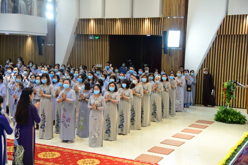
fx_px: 344
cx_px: 124
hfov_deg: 39.6
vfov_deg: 27.0
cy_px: 82
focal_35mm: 50
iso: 800
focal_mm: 50
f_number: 4
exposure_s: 1/50
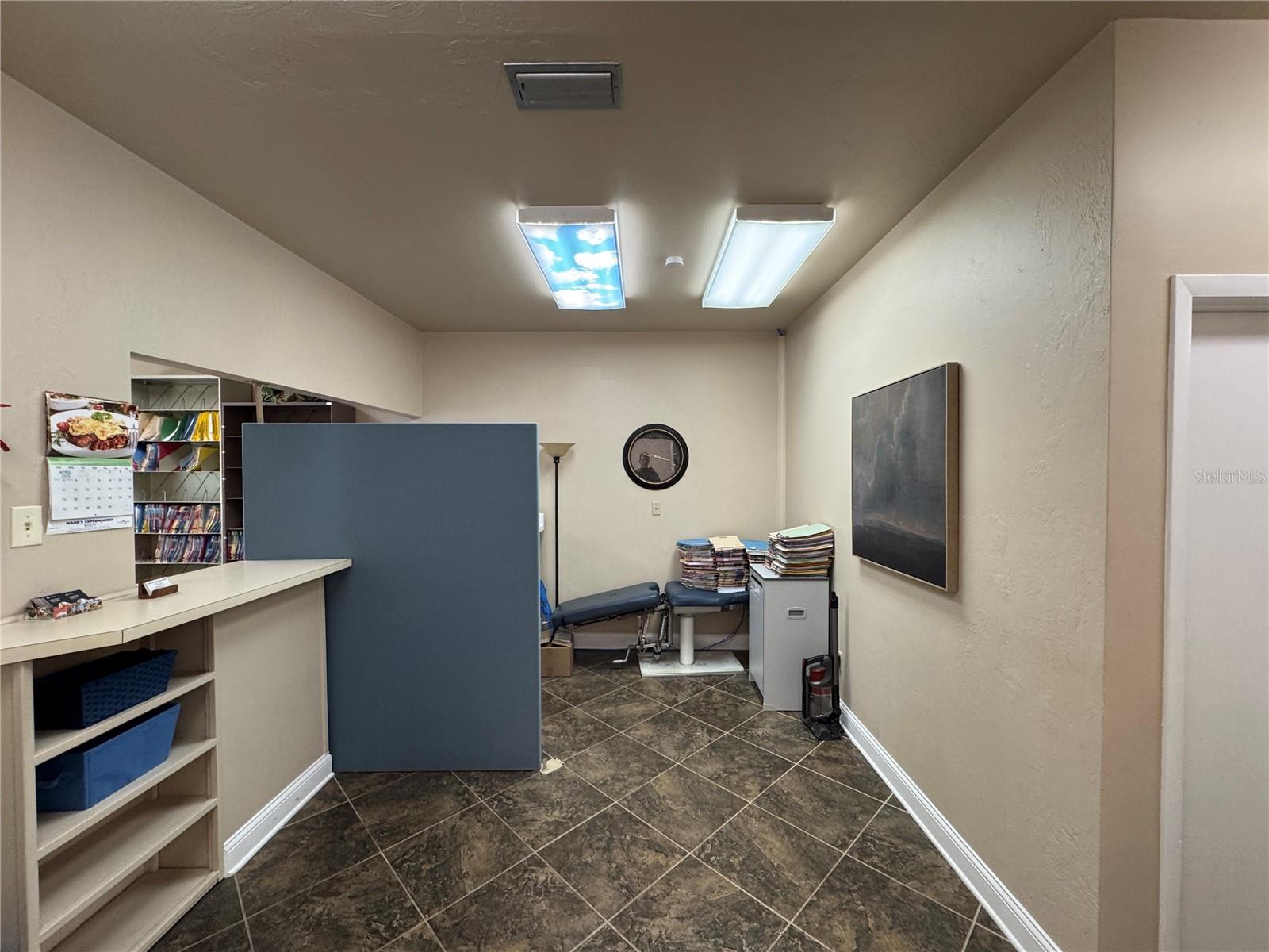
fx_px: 513
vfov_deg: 85.7
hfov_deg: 102.1
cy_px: 476
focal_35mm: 14
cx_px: 634
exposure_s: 1/120
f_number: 2.2
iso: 160
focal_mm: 2.22
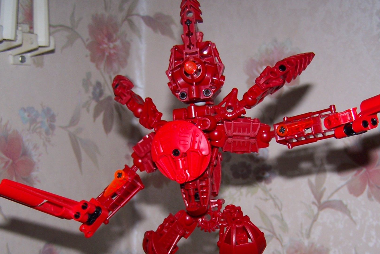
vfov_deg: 23.9
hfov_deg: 35.6
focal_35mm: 56
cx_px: 218
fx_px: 591
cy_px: 197
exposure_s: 1/60
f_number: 2.8
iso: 80
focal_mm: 6.3
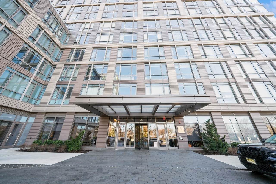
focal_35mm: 12
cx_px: 138
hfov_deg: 112.6
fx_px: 92
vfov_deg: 90.0
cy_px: 92
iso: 200
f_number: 5
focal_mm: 12
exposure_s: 1/60
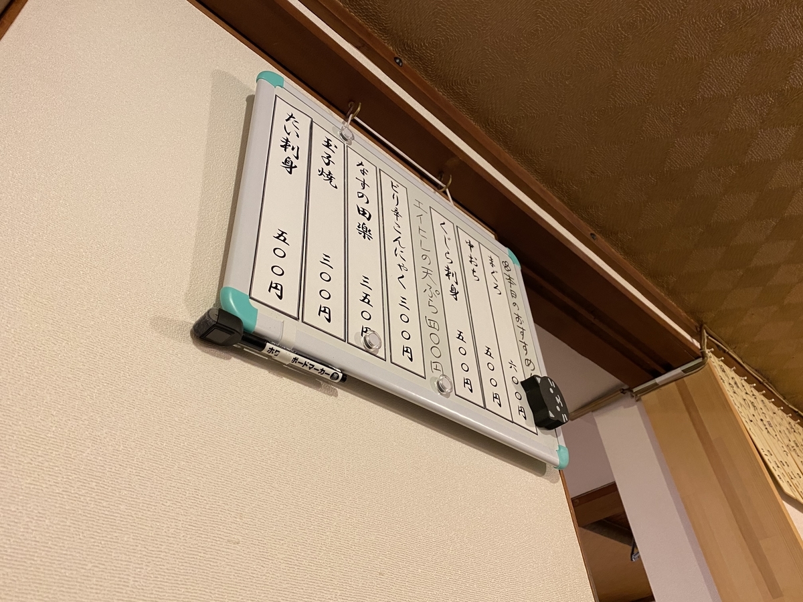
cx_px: 402
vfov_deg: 53.1
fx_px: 603
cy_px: 301
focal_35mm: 26
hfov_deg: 67.3
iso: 250
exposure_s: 1/60
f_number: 1.8
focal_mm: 4.25
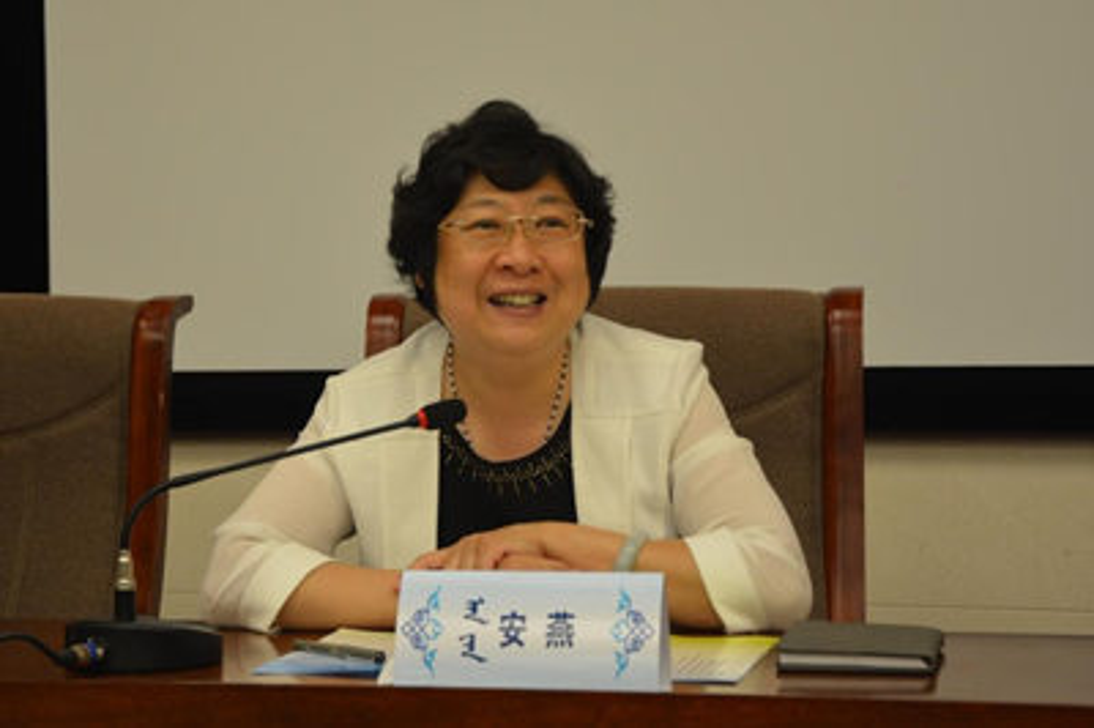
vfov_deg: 18.2
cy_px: 364
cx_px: 547
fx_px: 2277
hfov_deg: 27.0
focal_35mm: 75
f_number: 5
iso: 720
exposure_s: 1/60
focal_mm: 50
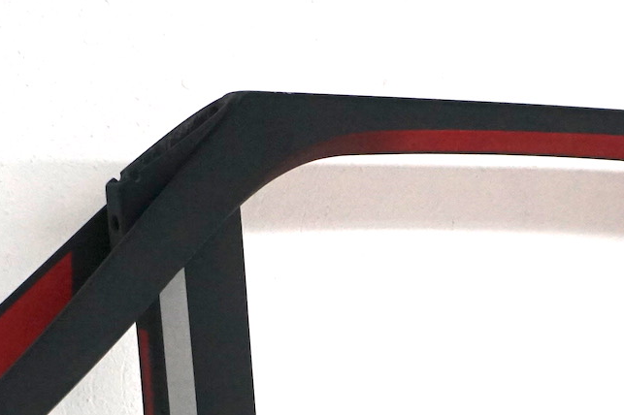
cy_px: 555
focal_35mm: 143
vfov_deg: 9.4
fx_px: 2477
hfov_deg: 14.4
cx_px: 297
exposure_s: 1/160
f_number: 4.5
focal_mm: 46
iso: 2500
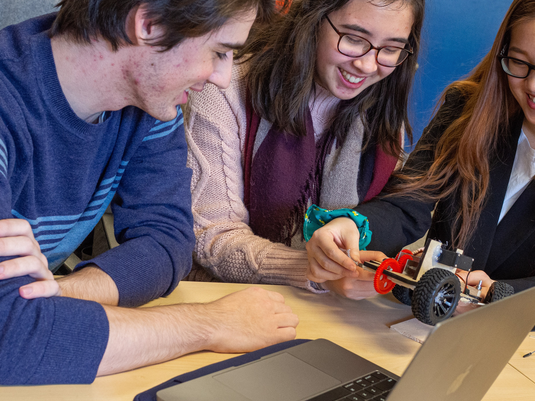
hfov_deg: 31.2
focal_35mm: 62
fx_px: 958
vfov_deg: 23.6
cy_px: 192
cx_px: 298
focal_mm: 25
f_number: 4.5
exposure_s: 1/60
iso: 1600
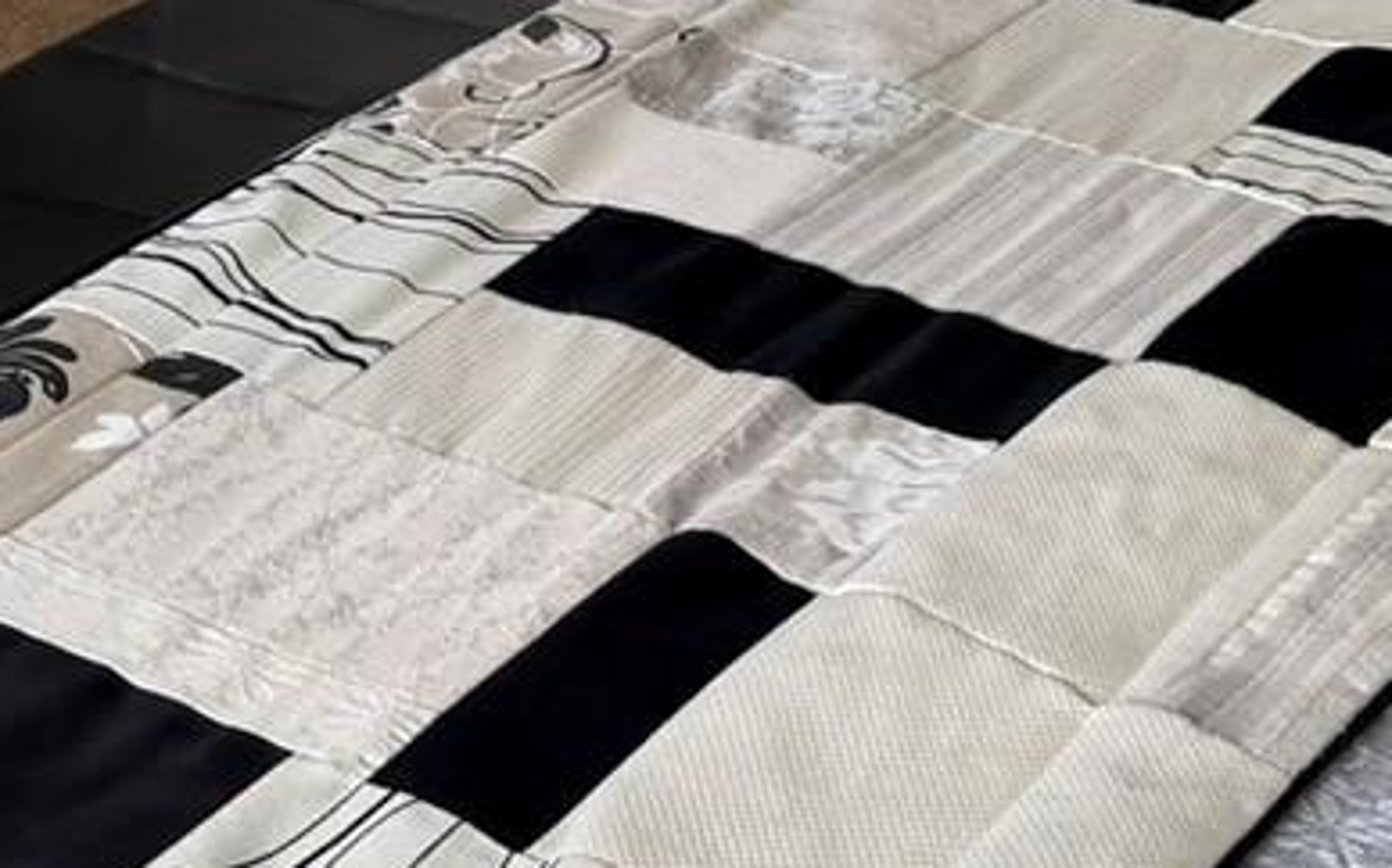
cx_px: 43
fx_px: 3981
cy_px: -950
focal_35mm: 105
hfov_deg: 19.3
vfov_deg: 11.1
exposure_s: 1/121
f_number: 1.78
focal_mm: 6.76
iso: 125
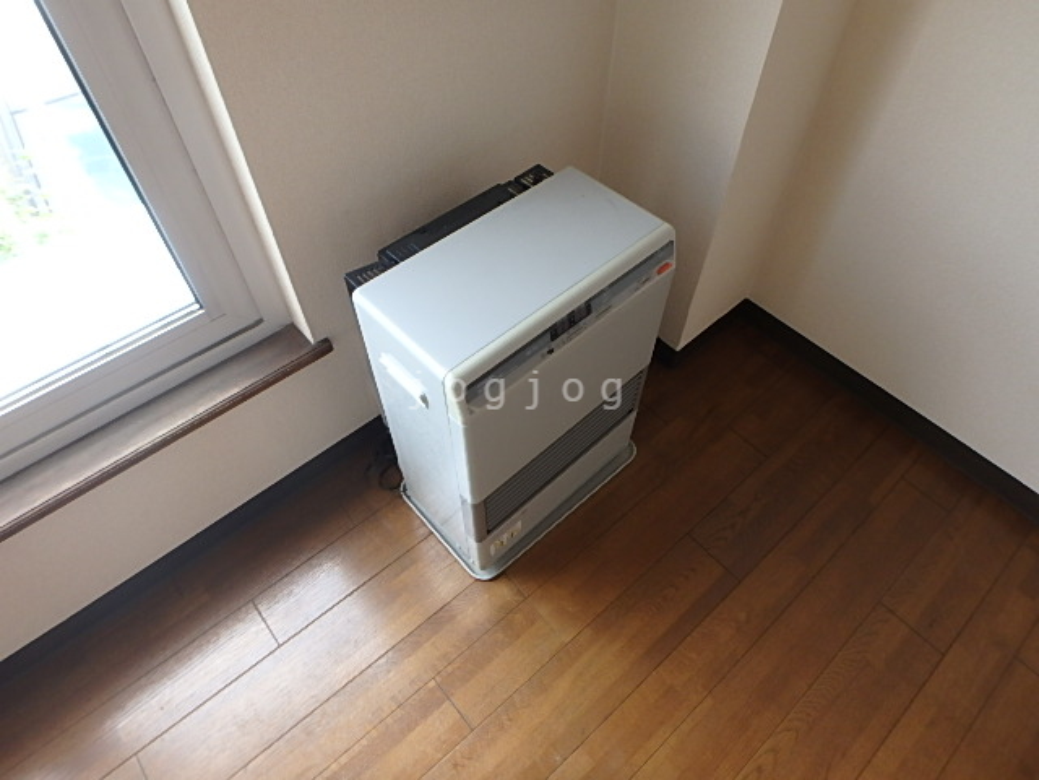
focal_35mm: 21
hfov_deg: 79.0
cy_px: 390
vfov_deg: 63.4
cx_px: 520
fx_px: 630
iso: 200
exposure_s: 1/40
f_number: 3.5
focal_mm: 3.7
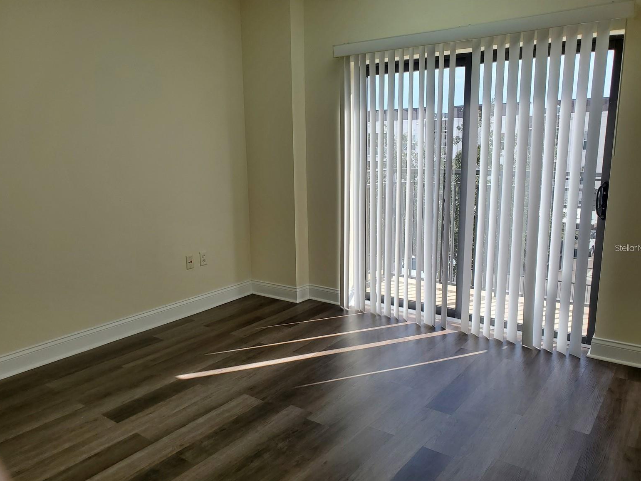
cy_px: 248
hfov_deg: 65.3
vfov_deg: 51.4
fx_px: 500
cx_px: 322
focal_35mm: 27
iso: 50
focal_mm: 4.3
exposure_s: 1/616
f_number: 2.4
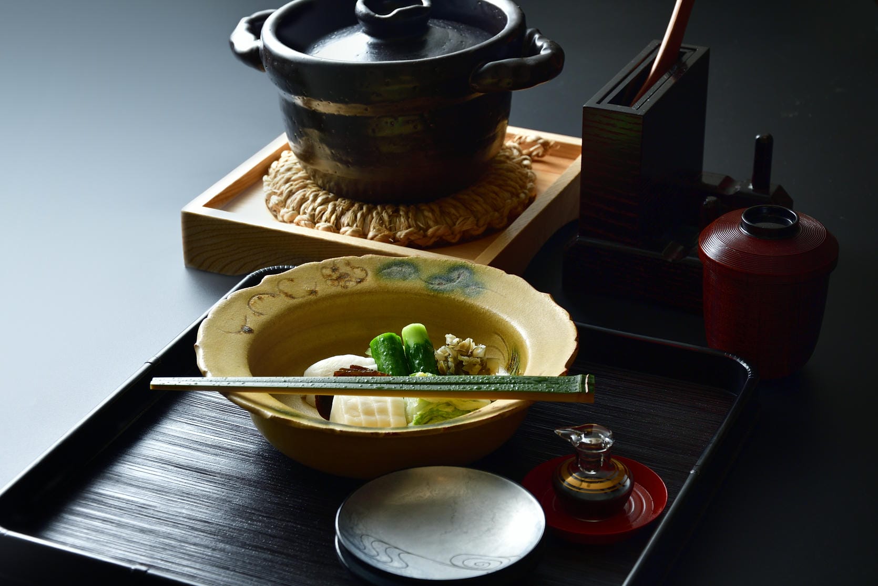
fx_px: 2122
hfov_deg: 23.4
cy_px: 293
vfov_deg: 15.7
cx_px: 439
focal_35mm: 87
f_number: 8
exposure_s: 1/200
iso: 100
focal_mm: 58
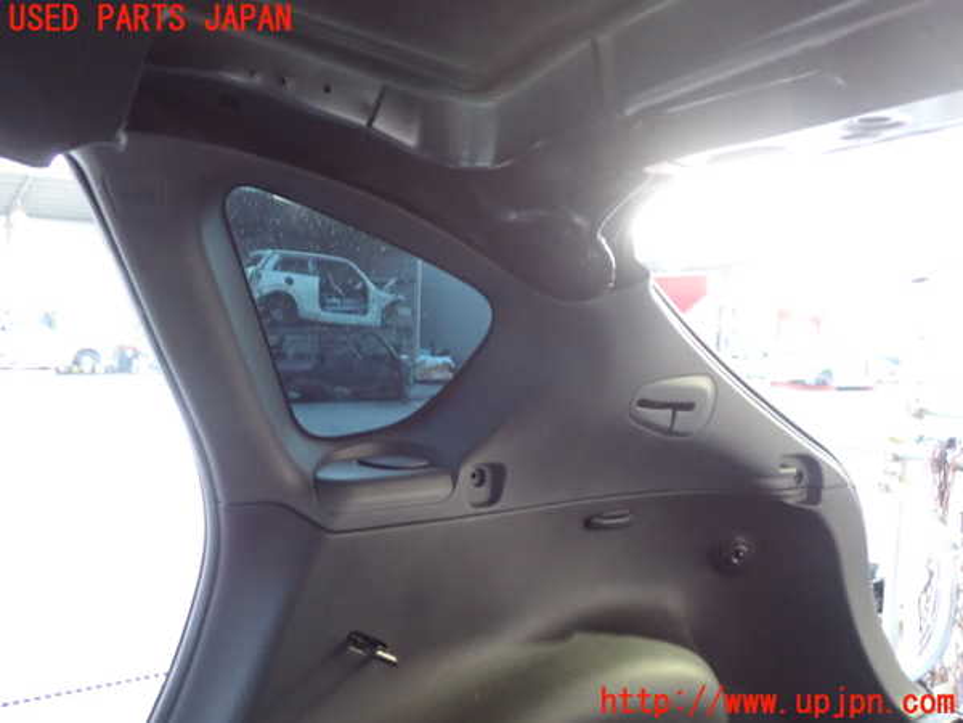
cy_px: 362
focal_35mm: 30
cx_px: 482
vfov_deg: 46.8
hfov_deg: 60.0
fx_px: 835
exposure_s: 1/13
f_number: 2.3
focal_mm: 5.4
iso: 800
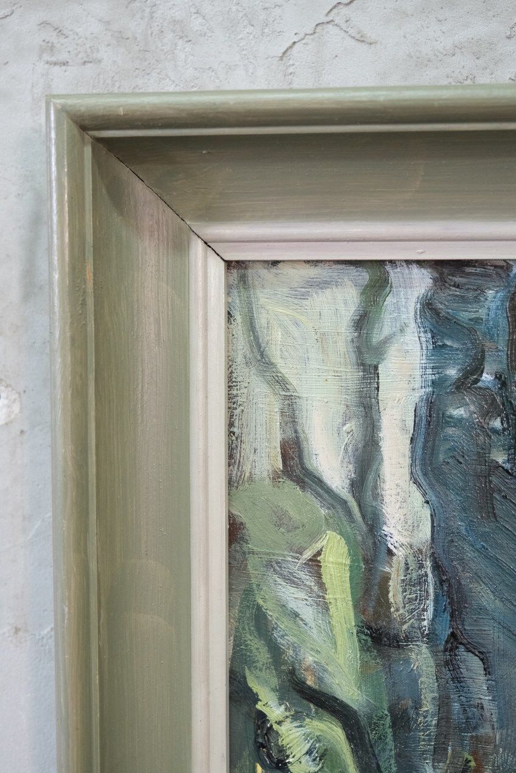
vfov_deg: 35.6
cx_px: 258
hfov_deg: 24.2
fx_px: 1204
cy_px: 386
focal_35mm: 56
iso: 2500
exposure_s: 1/56
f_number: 4
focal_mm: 37.6
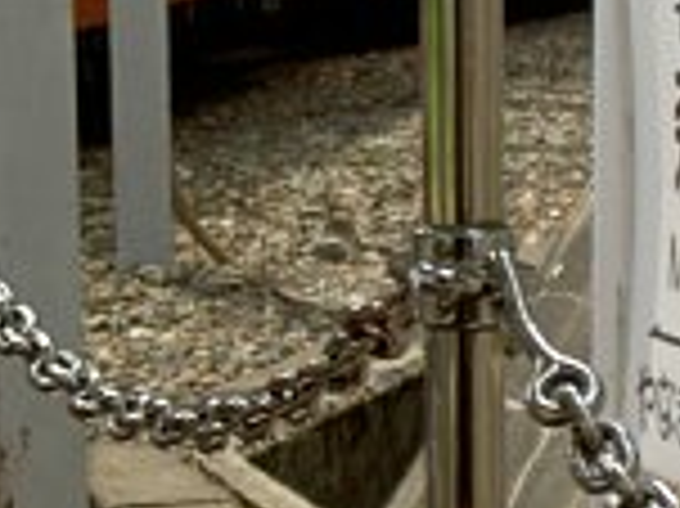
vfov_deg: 4.8
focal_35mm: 310
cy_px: 144
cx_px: 680
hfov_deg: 6.4
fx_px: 6085
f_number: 4.9
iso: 50
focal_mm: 24
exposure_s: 1/160
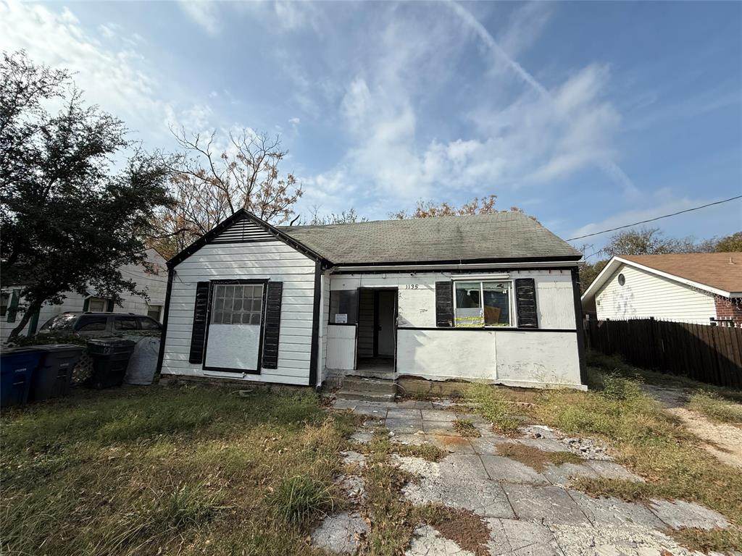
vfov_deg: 85.7
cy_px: 278
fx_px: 300
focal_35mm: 14
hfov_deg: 102.1
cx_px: 371
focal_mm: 2.22
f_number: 2.2
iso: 50
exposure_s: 1/2320
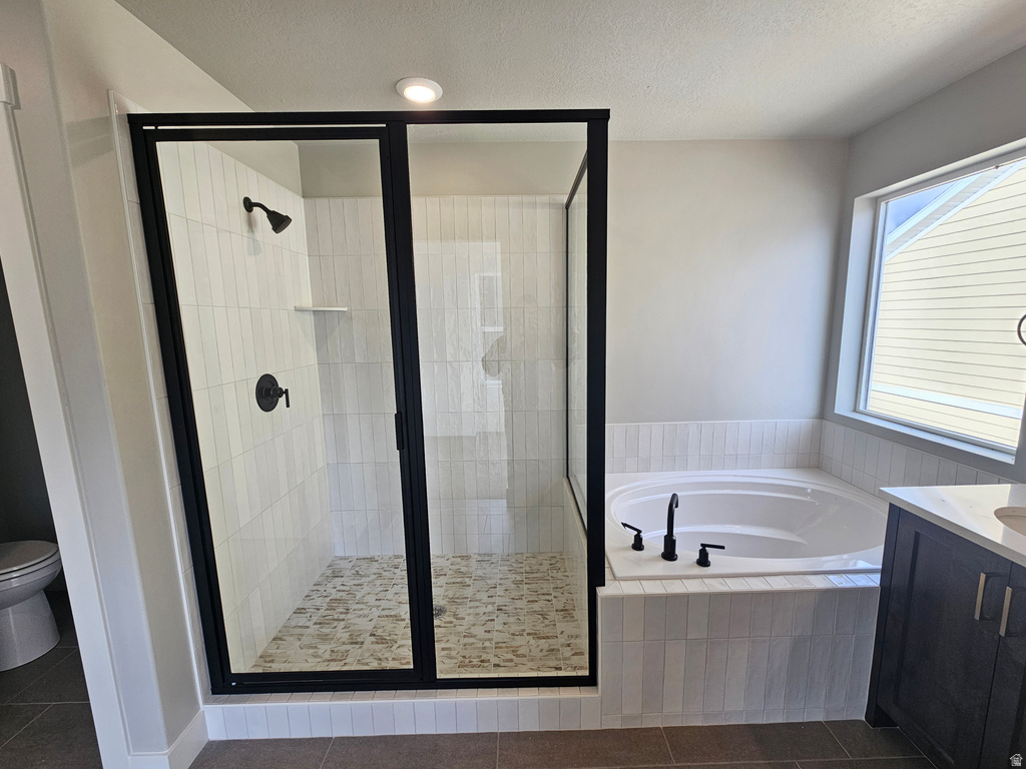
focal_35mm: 13
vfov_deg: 89.9
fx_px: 385
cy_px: 384
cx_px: 513
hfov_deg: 106.2
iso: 64
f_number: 2.2
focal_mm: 2.2
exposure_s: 1/120
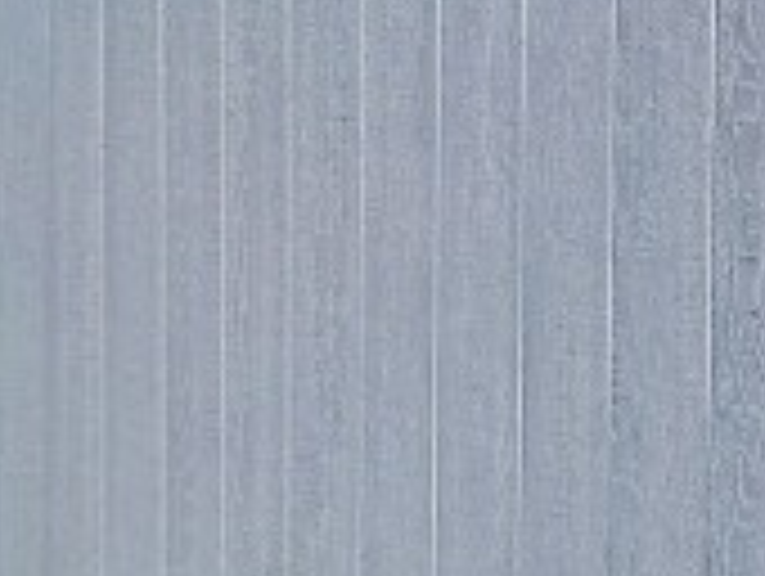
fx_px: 2390
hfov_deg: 17.3
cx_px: 927
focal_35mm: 108
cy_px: 387
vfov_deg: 13.7
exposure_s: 1/2500
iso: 20
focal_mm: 5.4
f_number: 1.8
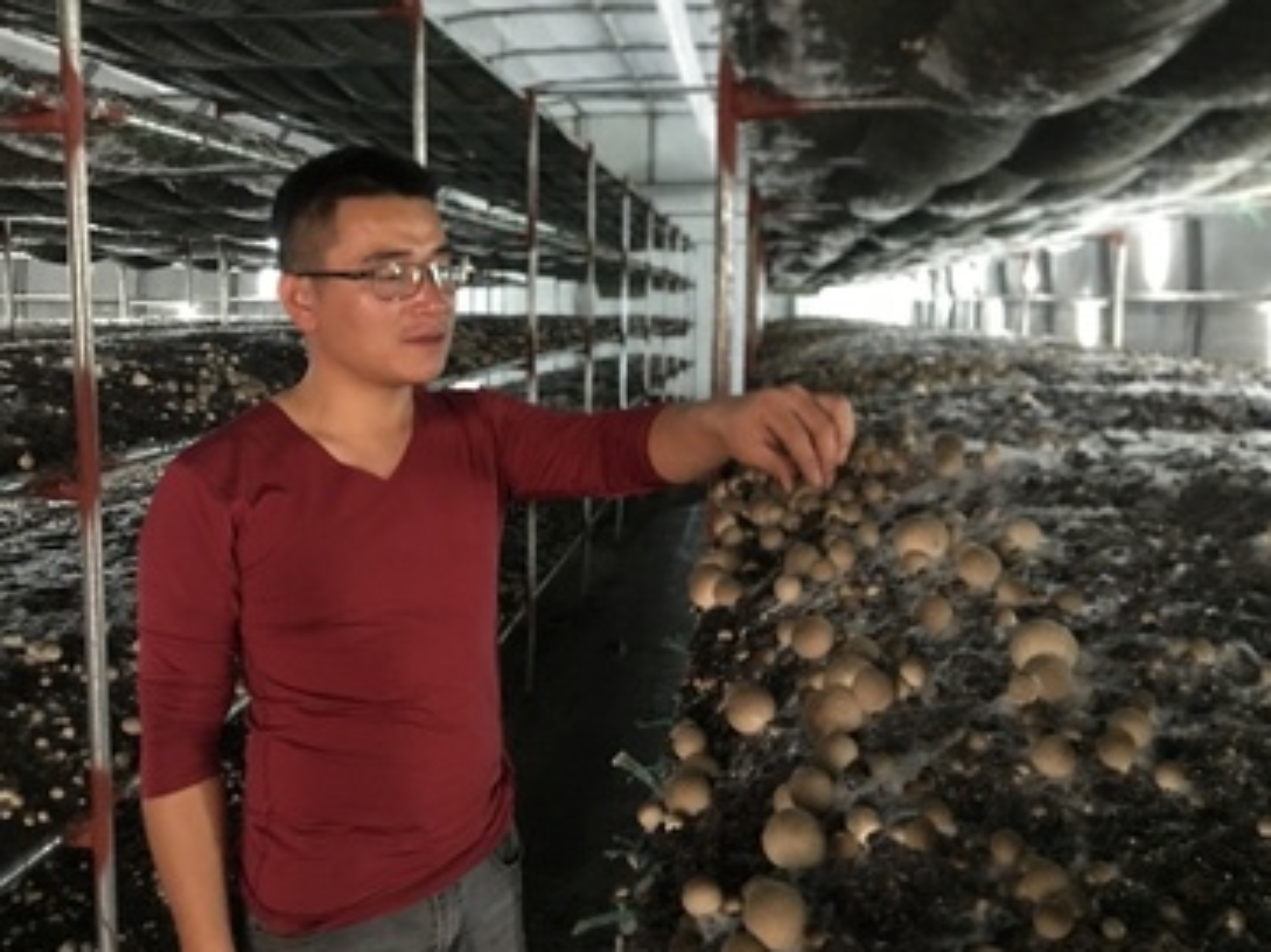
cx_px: 634
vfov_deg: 44.1
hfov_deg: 56.8
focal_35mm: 32
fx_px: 1175
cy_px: 476
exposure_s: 1/8
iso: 160
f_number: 2.2
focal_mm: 4.15
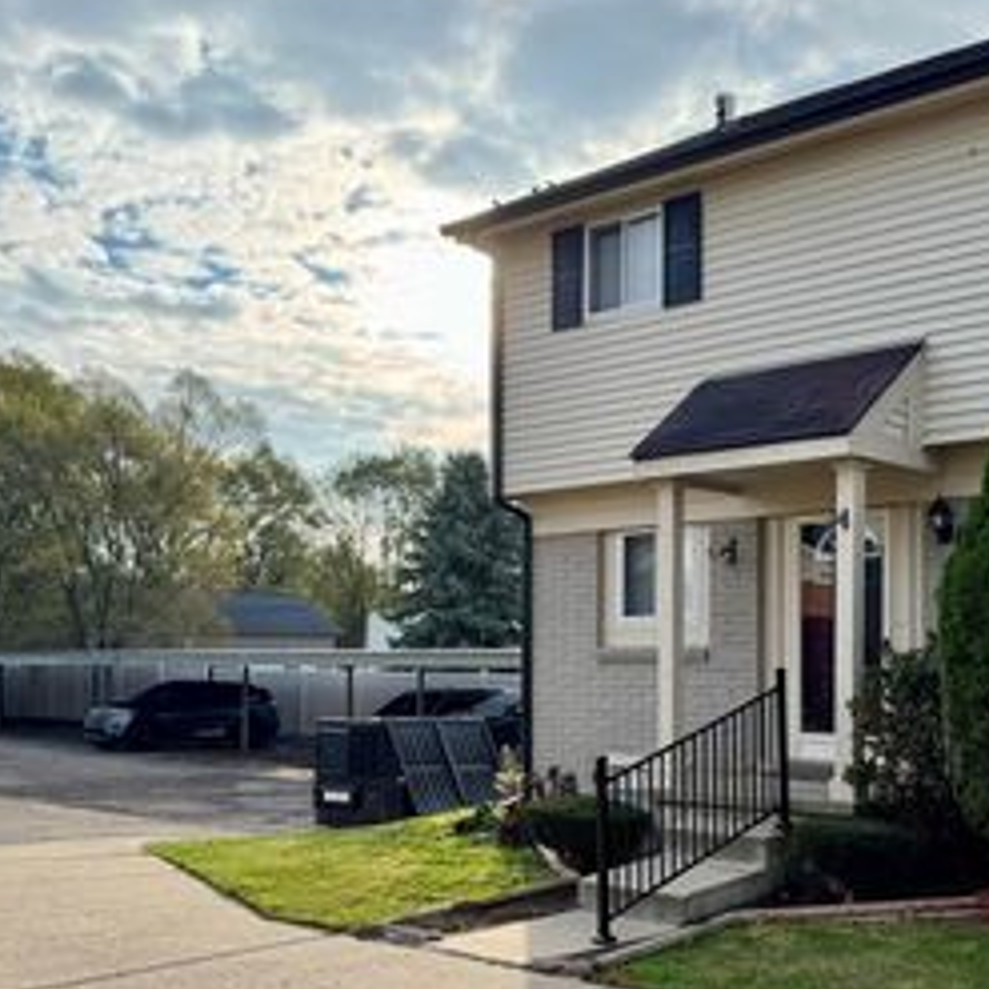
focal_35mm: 43
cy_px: 635
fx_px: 1390
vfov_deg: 38.8
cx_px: 573
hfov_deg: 39.1
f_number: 1.78
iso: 80
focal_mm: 6.76
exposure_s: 1/2415
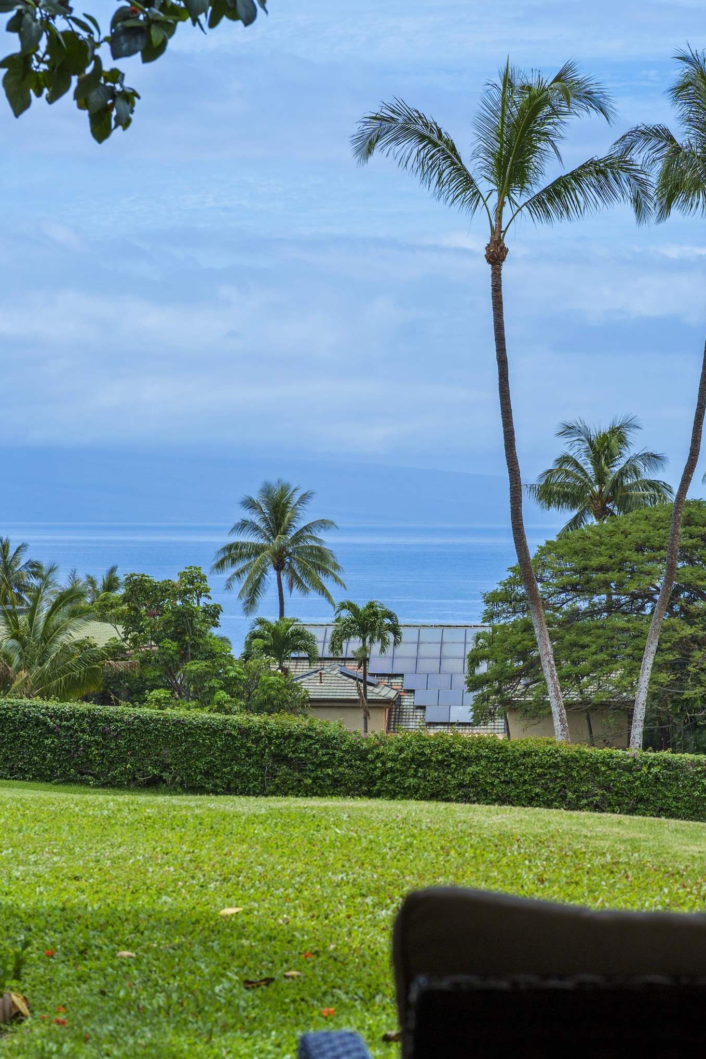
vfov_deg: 16.0
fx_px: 3765
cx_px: 441
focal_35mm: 128
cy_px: 528
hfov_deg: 10.7
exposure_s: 1/320
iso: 100
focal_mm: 85
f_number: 10
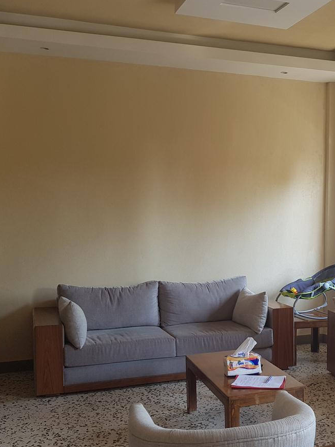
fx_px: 555
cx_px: 268
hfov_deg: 32.7
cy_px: 255
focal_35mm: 43
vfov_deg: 43.7
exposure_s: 1/100
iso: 40
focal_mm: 4.2
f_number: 1.7
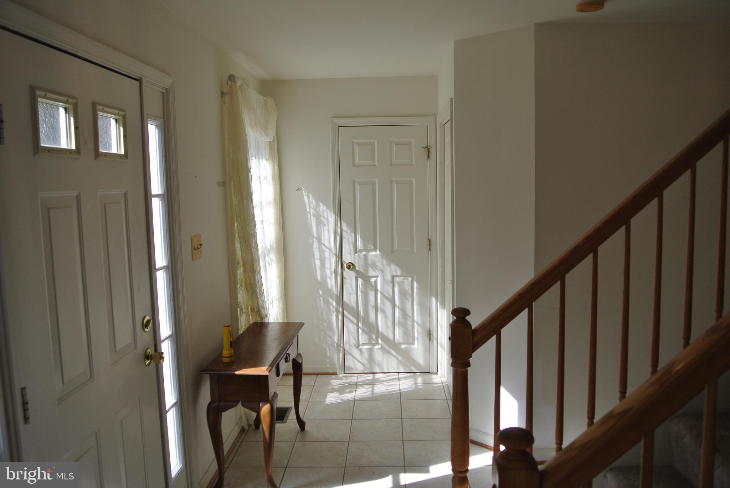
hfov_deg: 65.4
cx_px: 365
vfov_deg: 46.5
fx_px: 568
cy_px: 244
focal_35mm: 28
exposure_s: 1/250
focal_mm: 10.7
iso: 100
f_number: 4
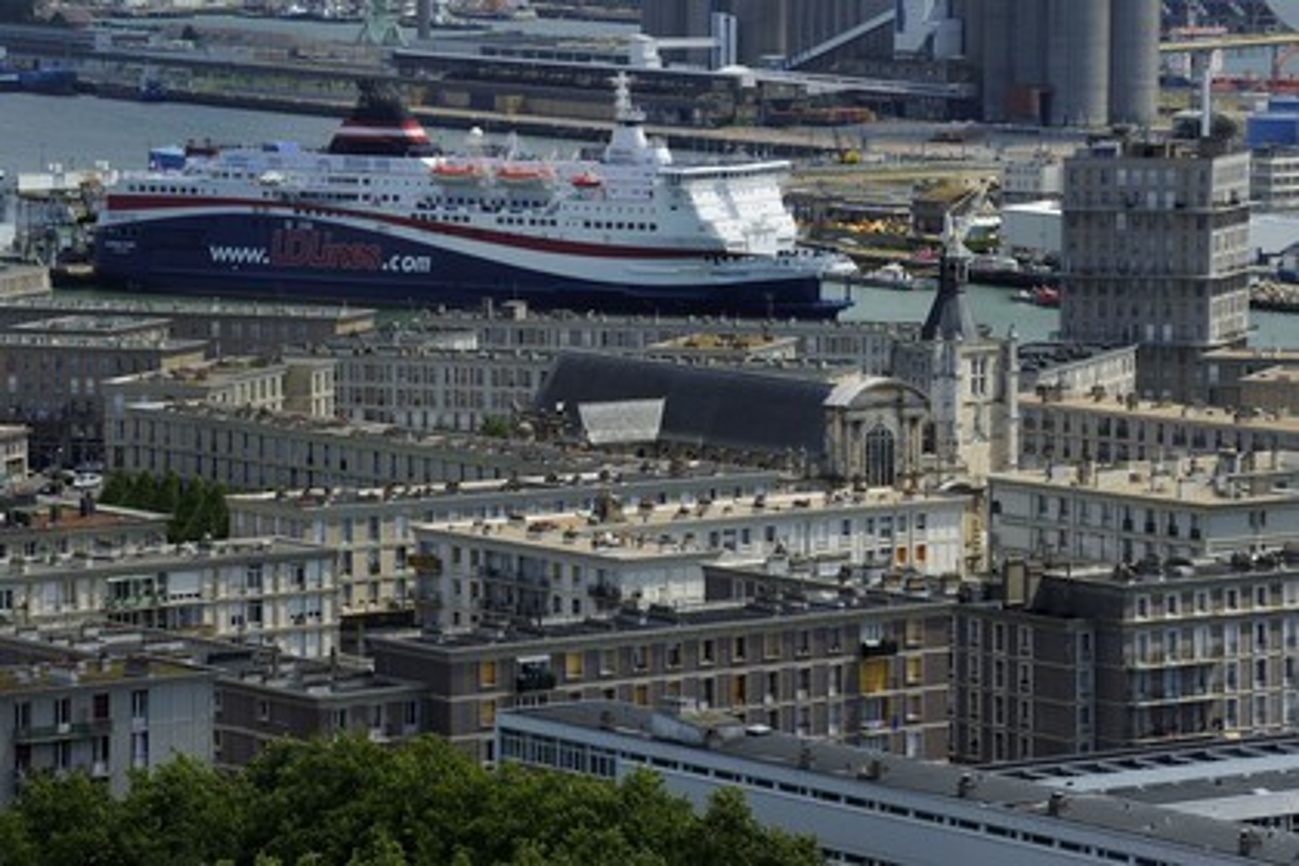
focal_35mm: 155
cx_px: 650
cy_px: 433
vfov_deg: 8.9
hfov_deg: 13.2
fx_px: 5592
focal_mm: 155
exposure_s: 1/250
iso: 200
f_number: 11
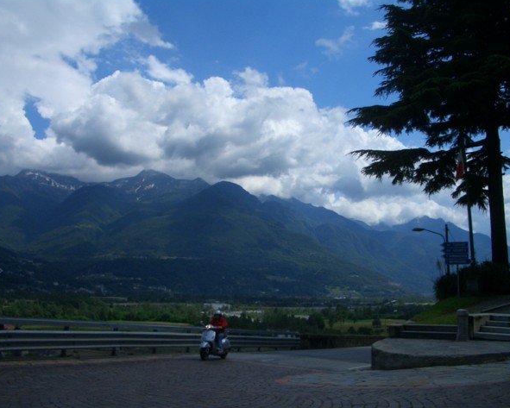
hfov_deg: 49.1
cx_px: 268
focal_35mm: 37
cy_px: 202
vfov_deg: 40.1
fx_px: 559
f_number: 4.3
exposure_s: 1/1250
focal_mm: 5.8
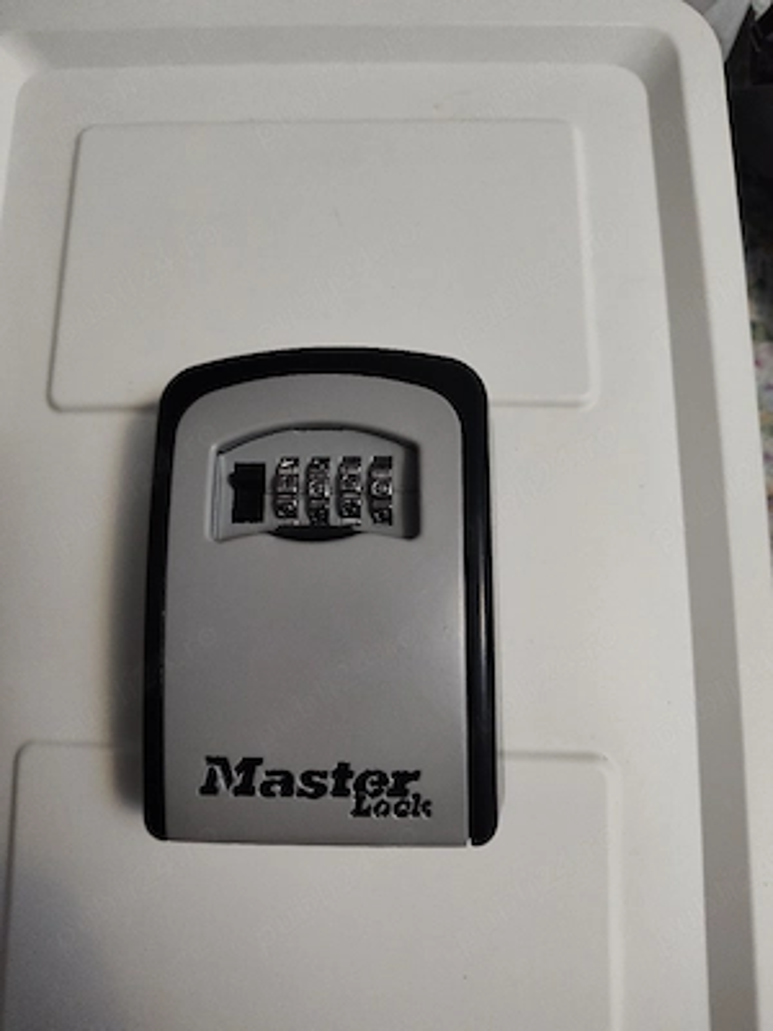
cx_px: 386
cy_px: 516
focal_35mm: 23
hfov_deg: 58.9
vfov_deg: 73.9
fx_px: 685
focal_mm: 5.56
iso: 1960
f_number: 1.88
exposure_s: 1/50
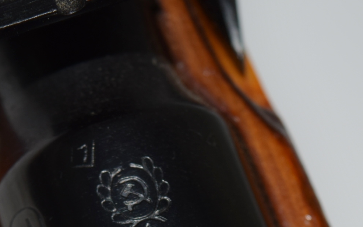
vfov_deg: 6.6
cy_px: 346
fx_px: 1929
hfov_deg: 10.8
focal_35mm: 195
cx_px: 172
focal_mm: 42
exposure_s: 1/60
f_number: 8
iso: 100
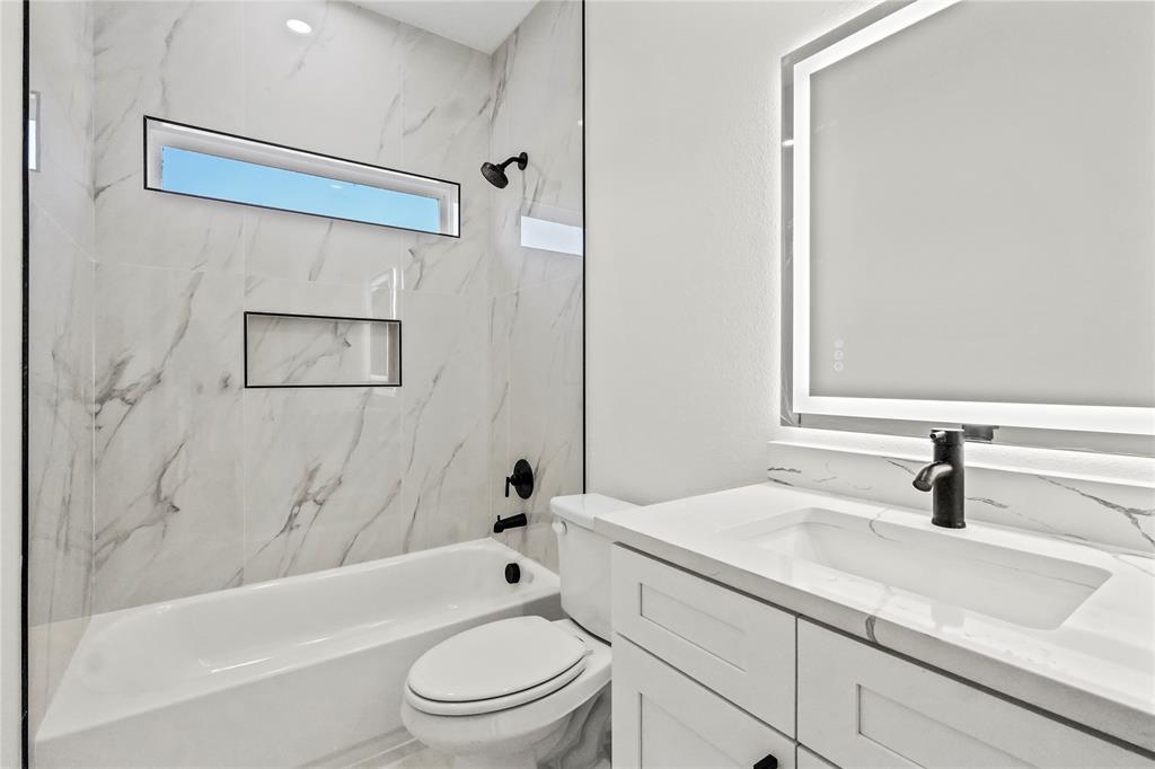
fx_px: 529
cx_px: 578
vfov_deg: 72.0
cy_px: 384
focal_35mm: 16
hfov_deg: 95.0
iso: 2500
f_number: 8
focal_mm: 11
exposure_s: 1/250
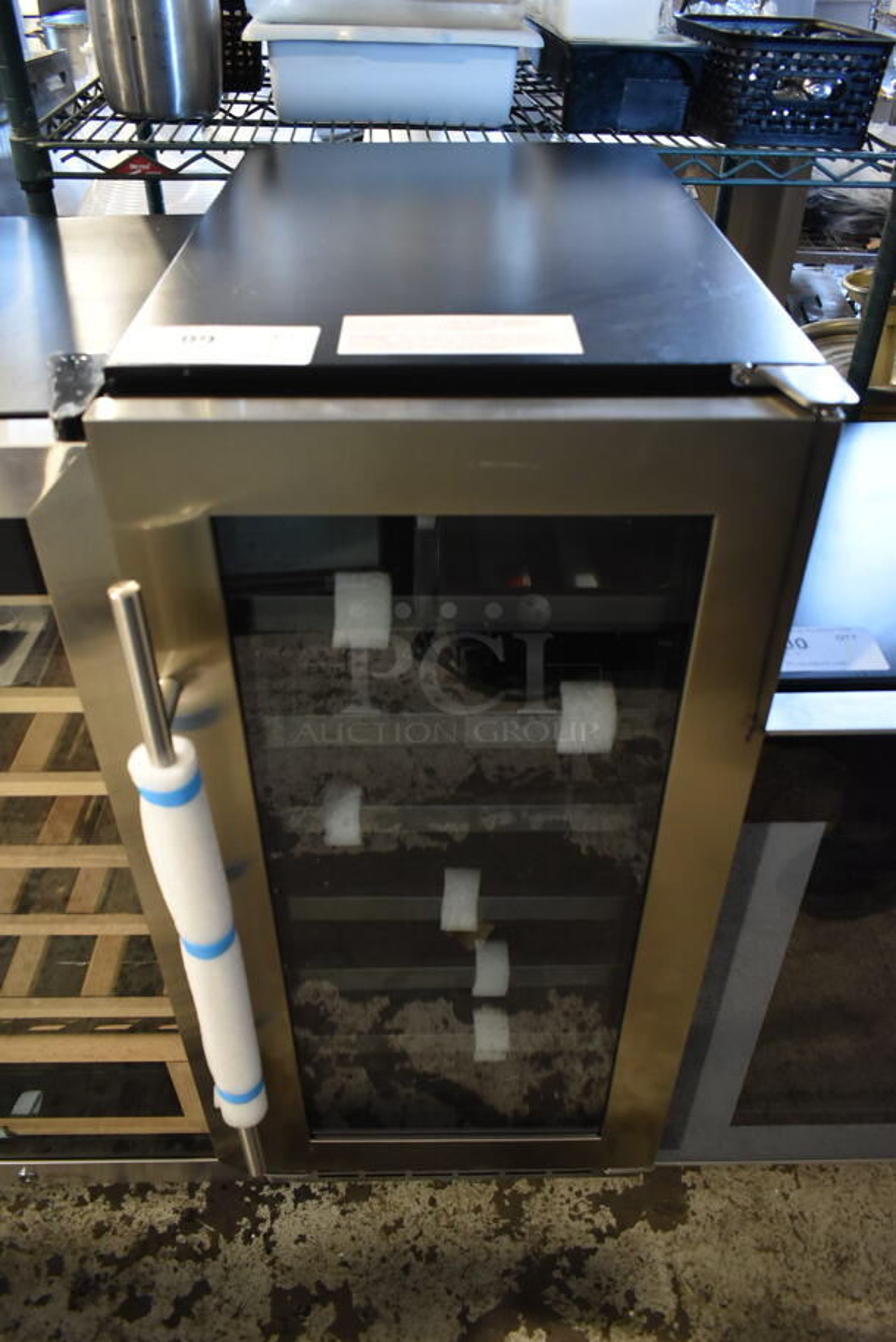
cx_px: 448
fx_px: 1006
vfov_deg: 67.3
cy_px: 671
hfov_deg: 48.0
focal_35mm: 27
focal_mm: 18
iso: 1400
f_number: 3.5
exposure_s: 1/30
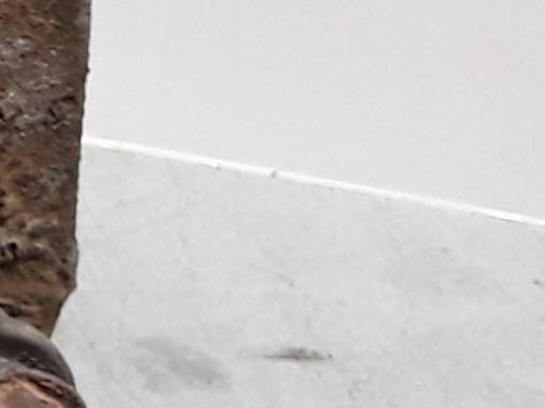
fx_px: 2203
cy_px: 202
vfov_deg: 10.6
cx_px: -759
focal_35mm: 140
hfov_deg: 11.6
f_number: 1.9
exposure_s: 1/50
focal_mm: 2.91
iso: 64
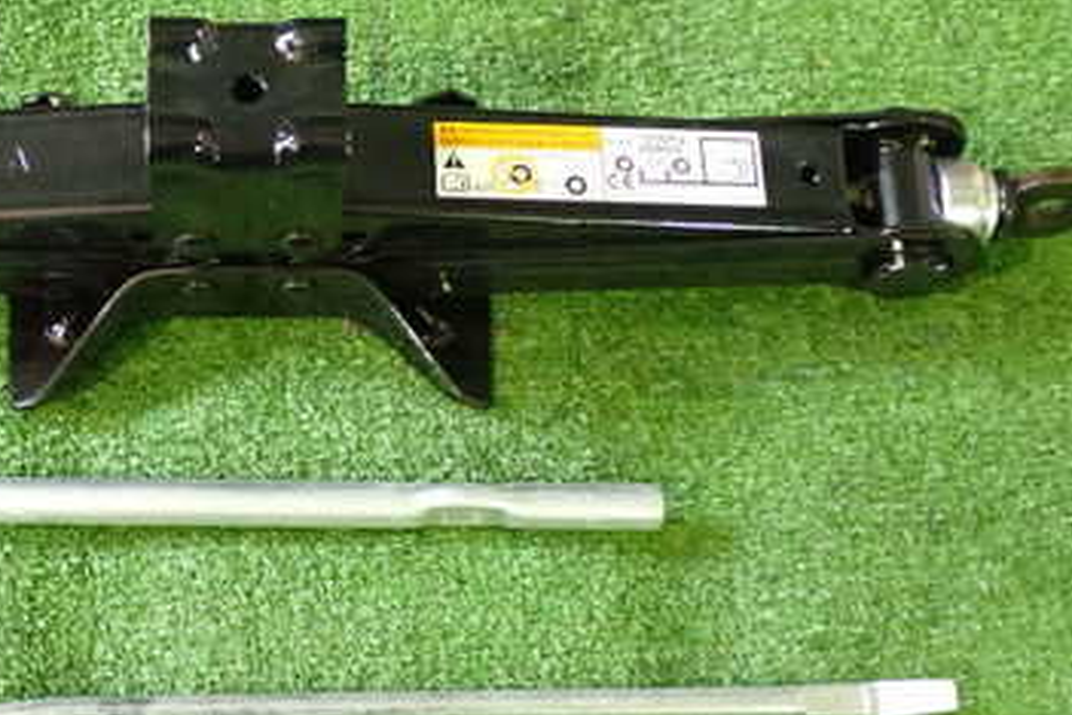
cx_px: 281
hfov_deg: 30.9
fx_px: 1906
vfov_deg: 21.2
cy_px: 388
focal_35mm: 64
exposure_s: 1/40
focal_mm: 6.37
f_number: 2.5
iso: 640
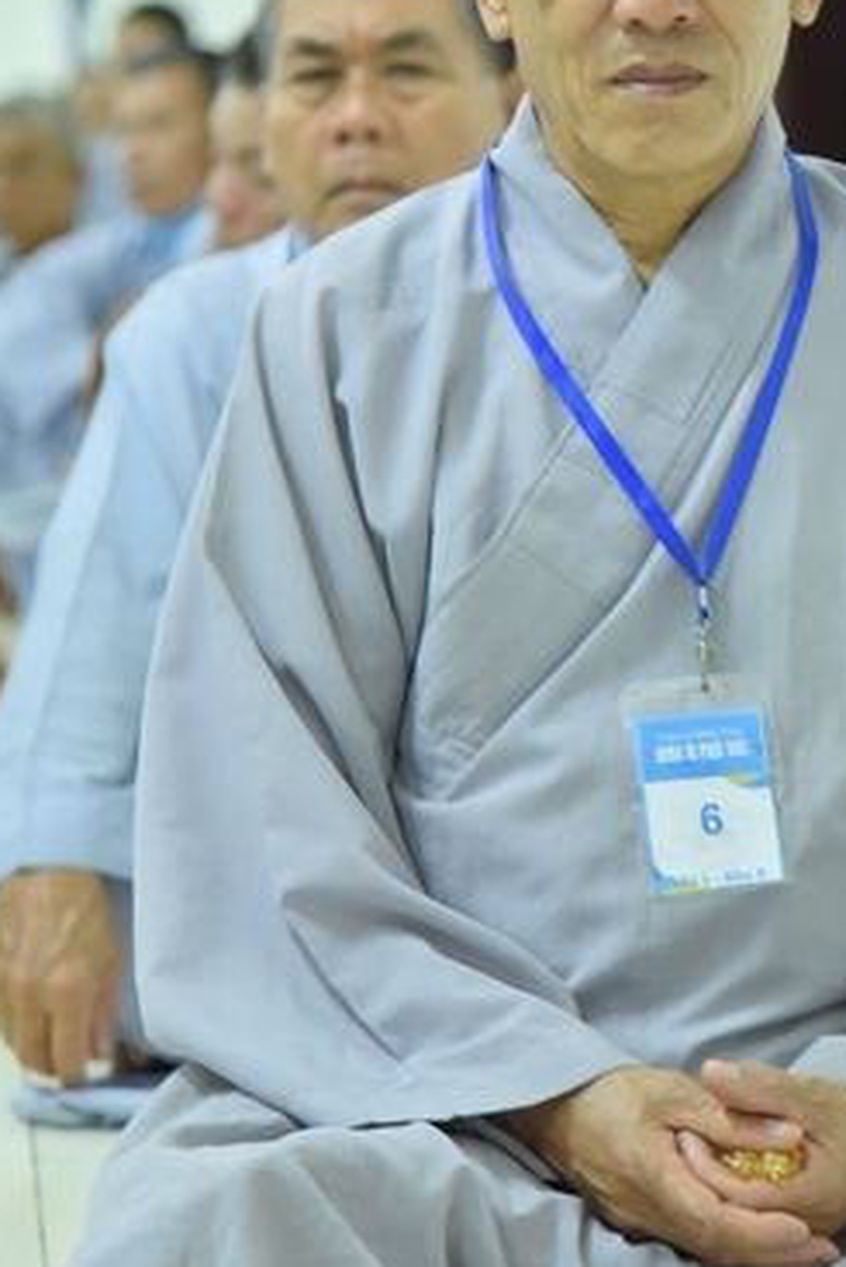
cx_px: 677
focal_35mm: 186
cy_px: 525
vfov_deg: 11.0
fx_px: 6550
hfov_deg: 7.4
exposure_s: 1/80
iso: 3200
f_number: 4
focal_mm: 105
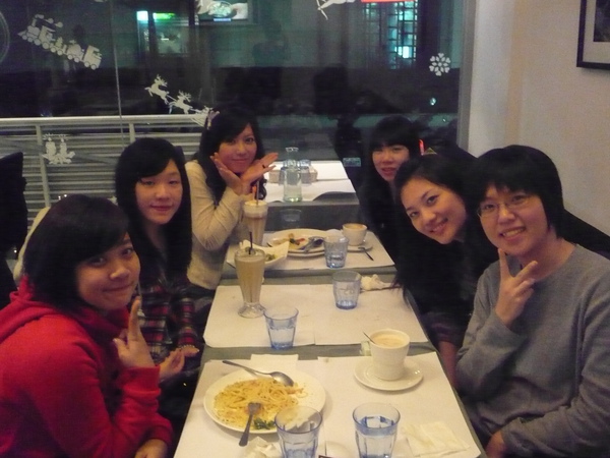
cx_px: 305
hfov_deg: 52.6
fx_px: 617
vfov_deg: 40.7
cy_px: 229
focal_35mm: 35
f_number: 2.8
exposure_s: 1/20
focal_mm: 5.8
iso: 1250
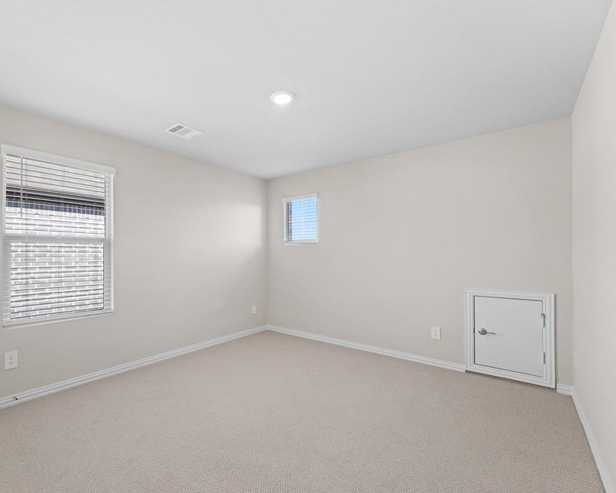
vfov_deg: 80.4
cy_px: 248
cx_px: 251
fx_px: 292
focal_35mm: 16
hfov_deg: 92.1
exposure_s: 1/8
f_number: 9
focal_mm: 14
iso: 640
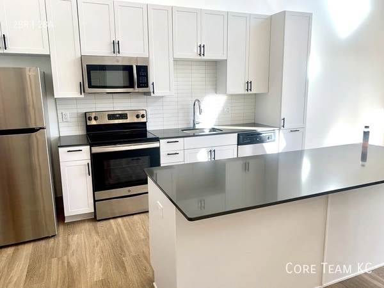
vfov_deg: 53.1
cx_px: 192
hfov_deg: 67.3
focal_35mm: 26
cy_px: 144
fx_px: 288
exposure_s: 1/120
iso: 32
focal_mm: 4.25
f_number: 1.8
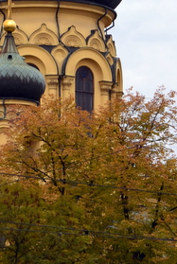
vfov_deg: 8.7
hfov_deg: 5.8
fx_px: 1737
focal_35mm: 236
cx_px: 47
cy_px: 116
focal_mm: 55
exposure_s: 1/80
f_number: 8
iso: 400
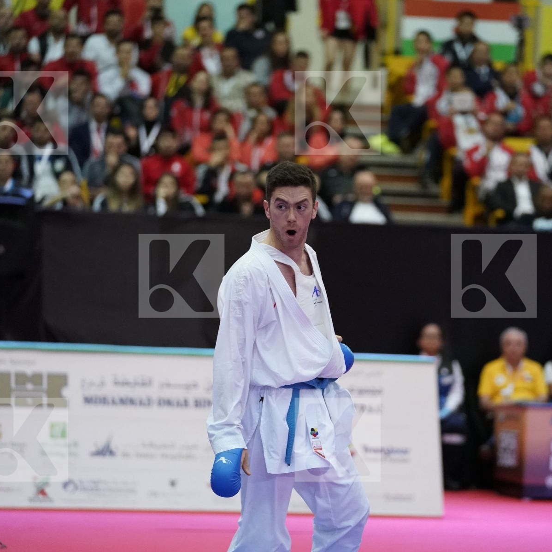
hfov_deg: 10.0
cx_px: 338
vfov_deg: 10.0
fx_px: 3157
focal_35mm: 175
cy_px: 276
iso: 6400
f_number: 2.8
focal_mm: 137
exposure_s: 1/1000
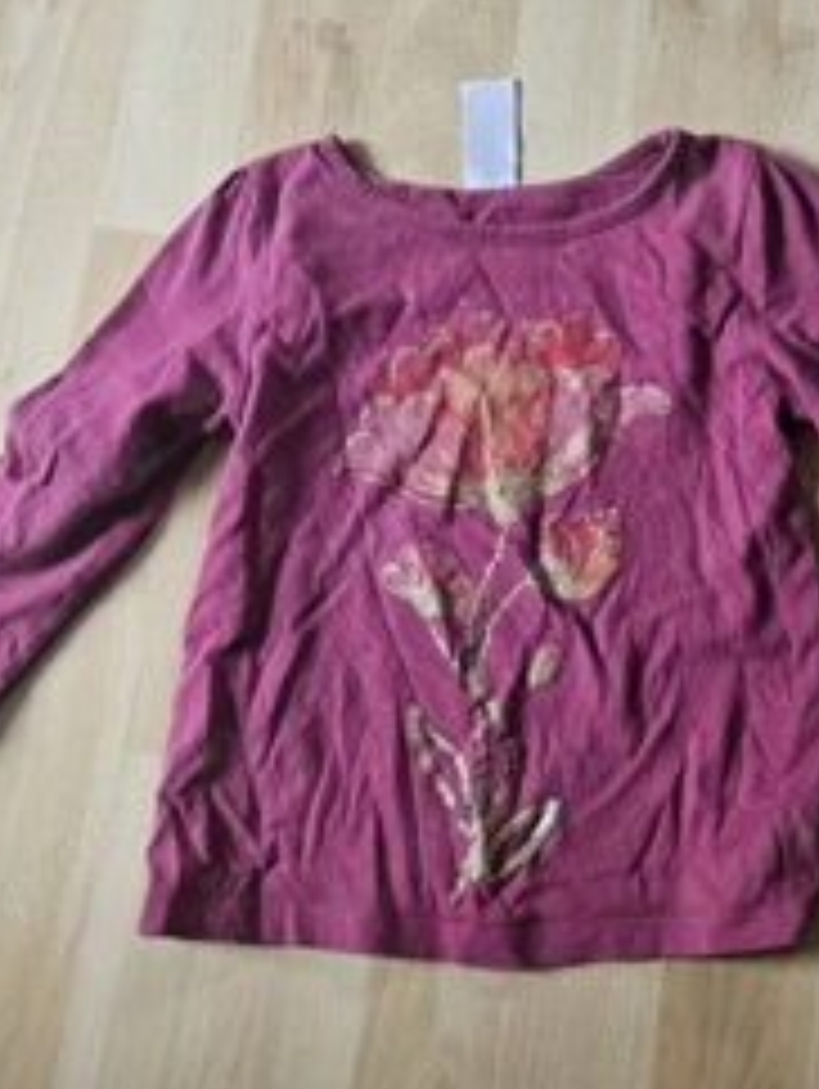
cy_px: 522
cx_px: 554
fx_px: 1197
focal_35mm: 38
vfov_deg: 48.9
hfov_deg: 37.3
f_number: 1.8
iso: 400
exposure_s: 1/101
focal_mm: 5.4
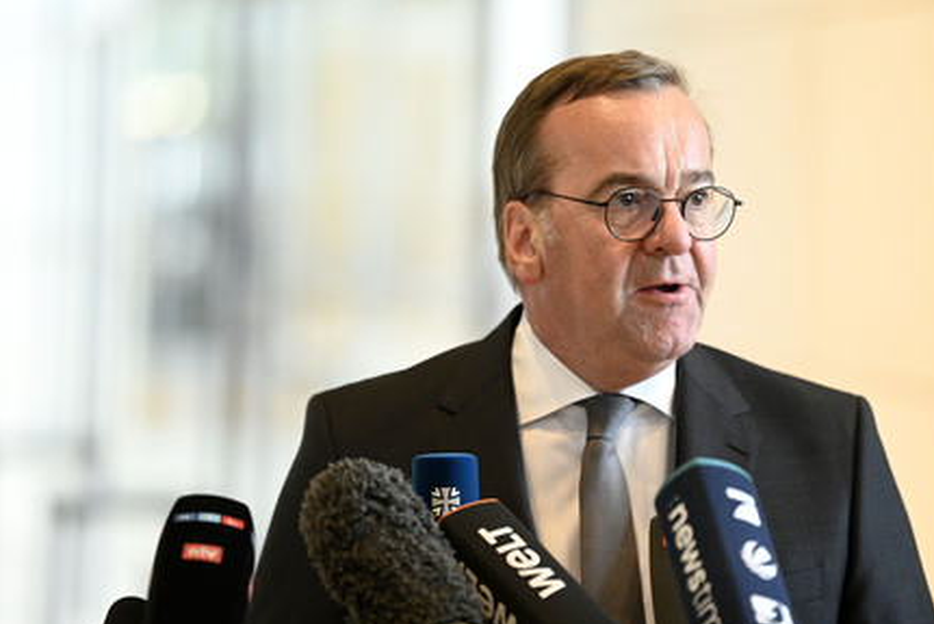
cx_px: 484
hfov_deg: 9.8
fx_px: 5426
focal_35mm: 209
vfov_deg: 6.6
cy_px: 321
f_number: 3.5
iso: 5000
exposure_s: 1/125
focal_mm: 200
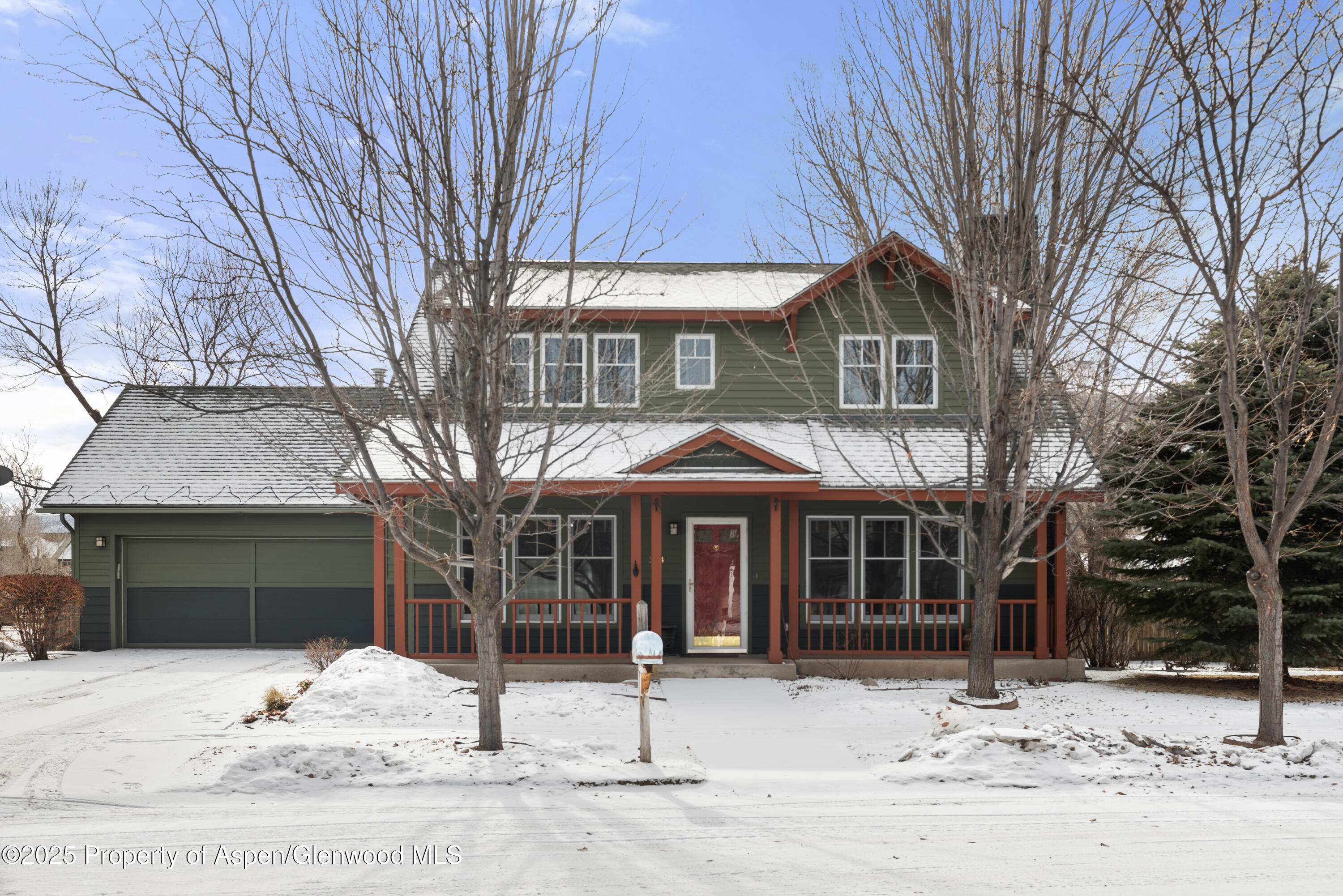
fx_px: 1082
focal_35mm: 29
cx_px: 672
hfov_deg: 63.6
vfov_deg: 45.0
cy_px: 448
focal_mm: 29
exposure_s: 1/60
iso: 100
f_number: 7.1
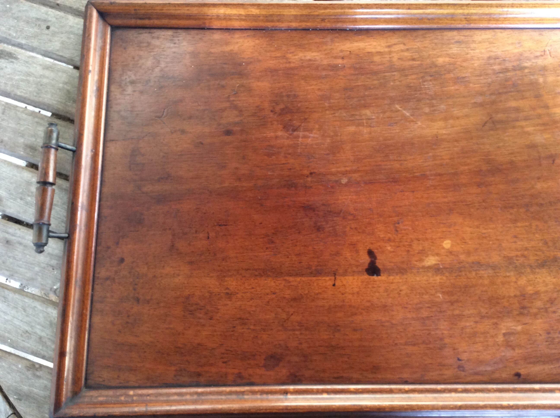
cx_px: 280
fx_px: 517
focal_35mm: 32
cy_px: 209
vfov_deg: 44.1
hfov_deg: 56.9
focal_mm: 3.3
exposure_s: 1/25
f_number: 2.4
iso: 80
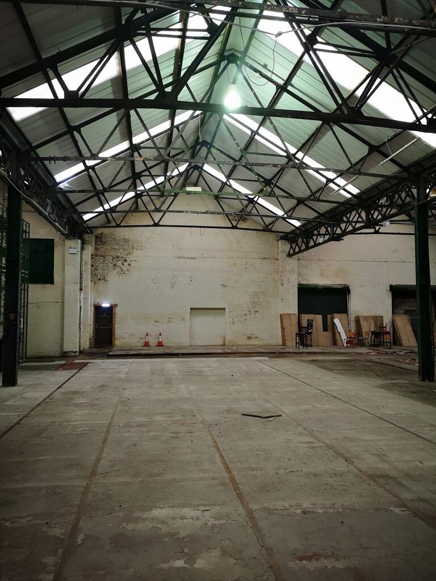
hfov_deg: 51.4
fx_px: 453
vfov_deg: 65.3
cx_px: 218
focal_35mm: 27
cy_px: 290
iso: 250
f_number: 1.8
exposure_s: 1/33.3
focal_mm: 5.58
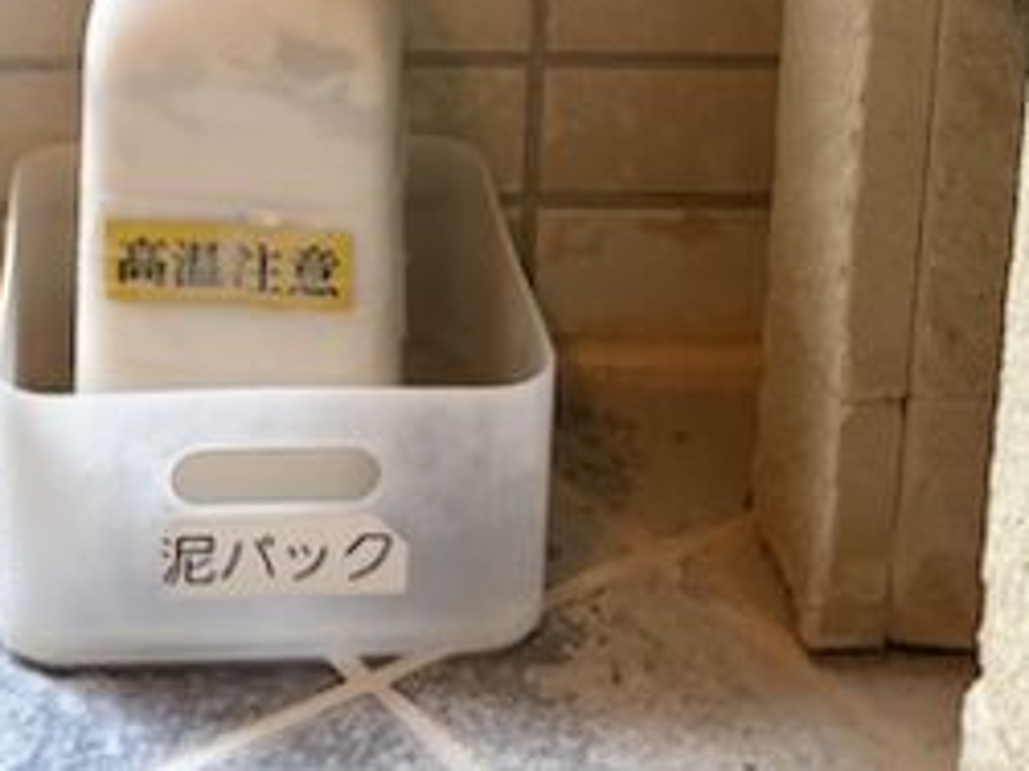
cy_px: -250
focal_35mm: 69
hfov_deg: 27.9
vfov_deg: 19.5
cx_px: 305
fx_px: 2050
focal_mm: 5.96
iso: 200
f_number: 1.6
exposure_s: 1/50
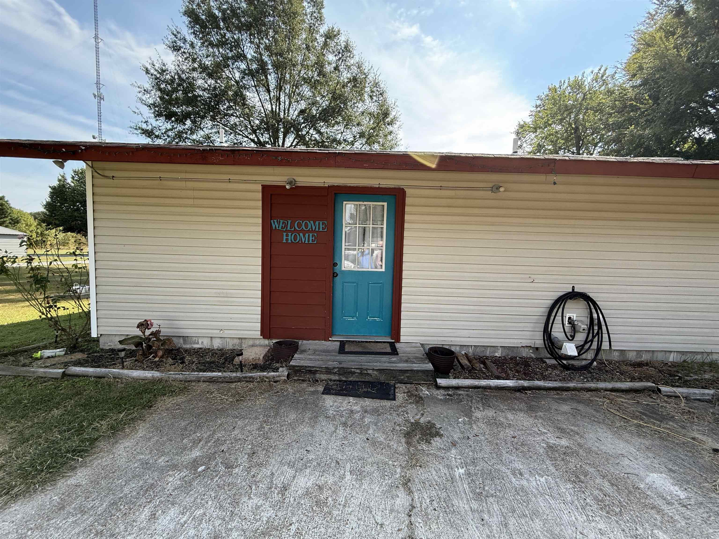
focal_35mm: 14
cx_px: 360
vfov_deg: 85.7
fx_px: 291
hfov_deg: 102.1
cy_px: 270
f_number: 2.2
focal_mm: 2.22
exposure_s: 1/514
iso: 64
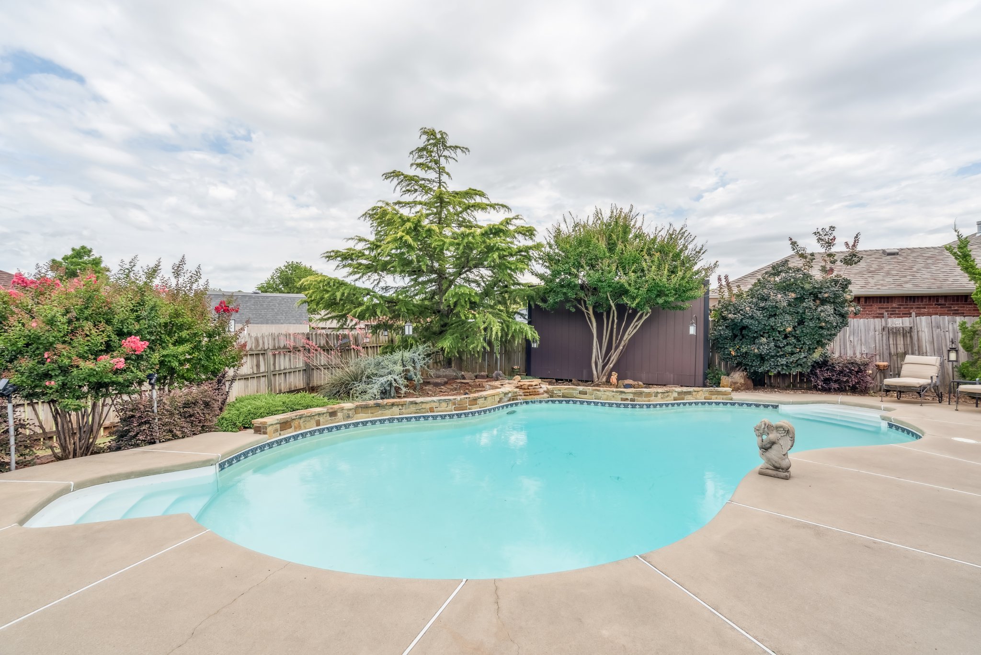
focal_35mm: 16
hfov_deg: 96.7
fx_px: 436
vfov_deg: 73.8
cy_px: 328
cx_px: 490
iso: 200
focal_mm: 16
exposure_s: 1/640
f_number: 7.1
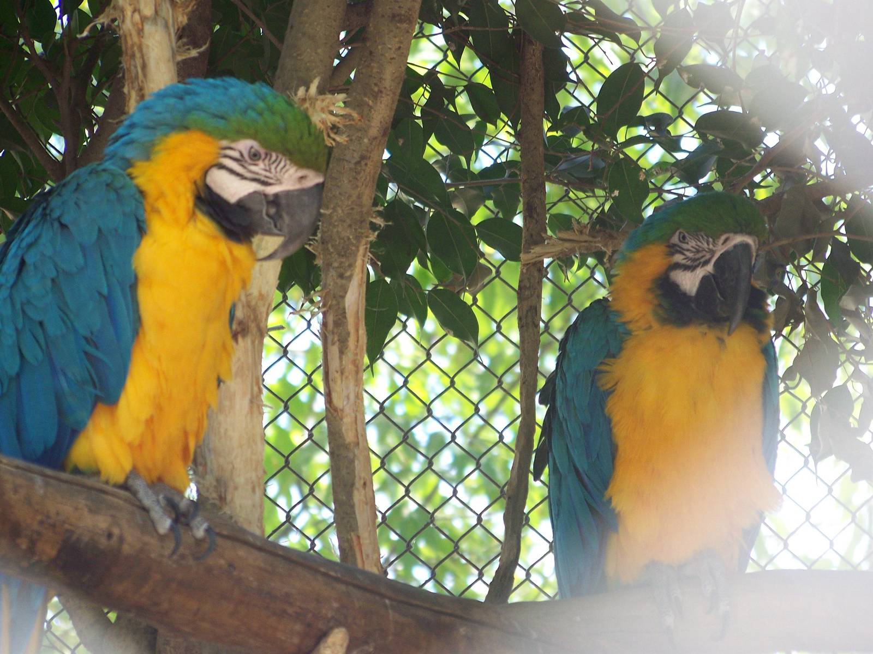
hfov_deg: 7.3
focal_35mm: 272
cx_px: 436
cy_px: 327
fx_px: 6860
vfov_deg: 5.5
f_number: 4
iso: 125
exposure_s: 1/60
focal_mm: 44.5
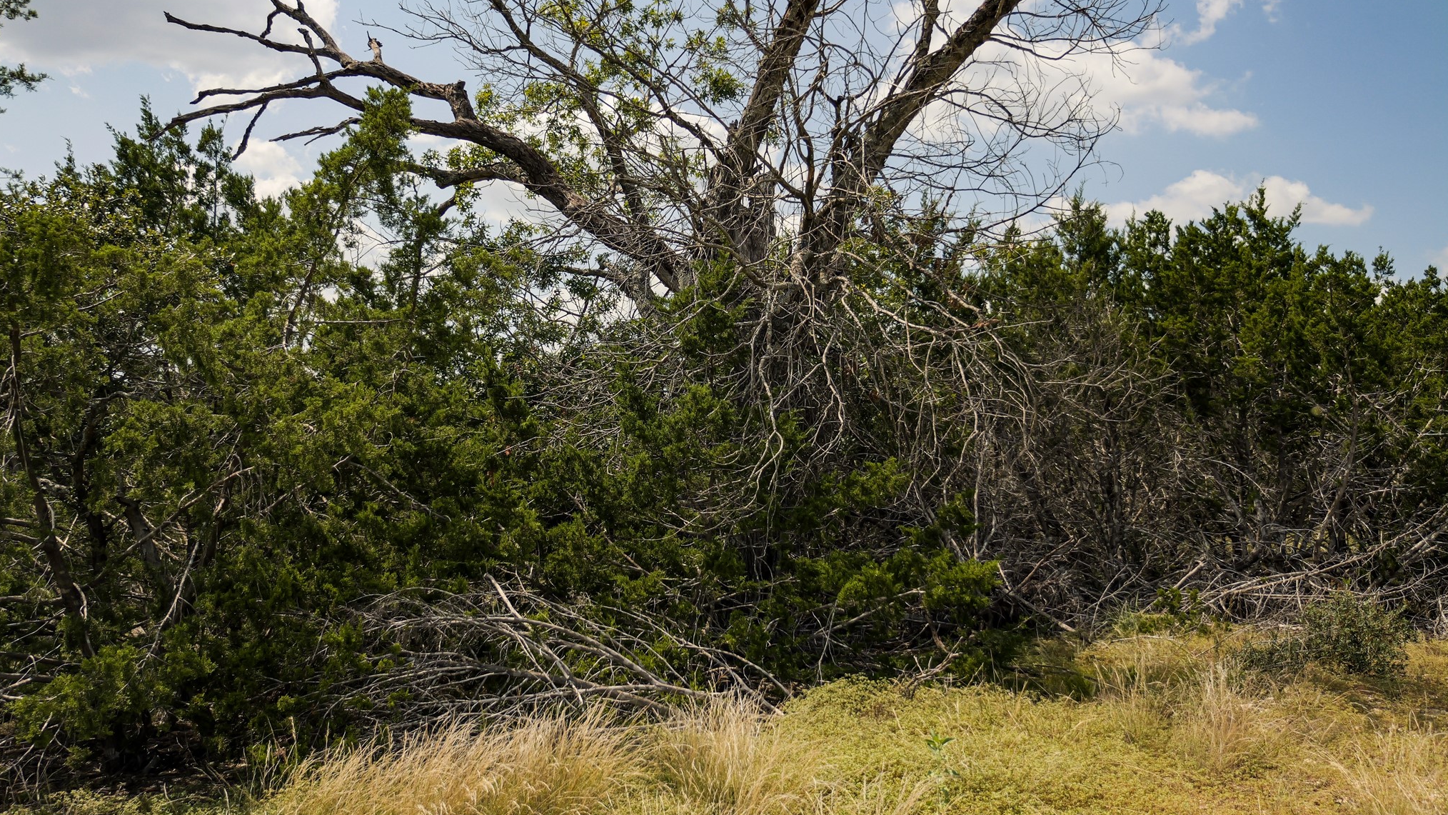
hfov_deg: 59.5
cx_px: 722
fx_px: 1267
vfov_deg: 35.6
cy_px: 380
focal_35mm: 33
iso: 100
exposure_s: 1/2500
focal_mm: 15
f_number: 2.8
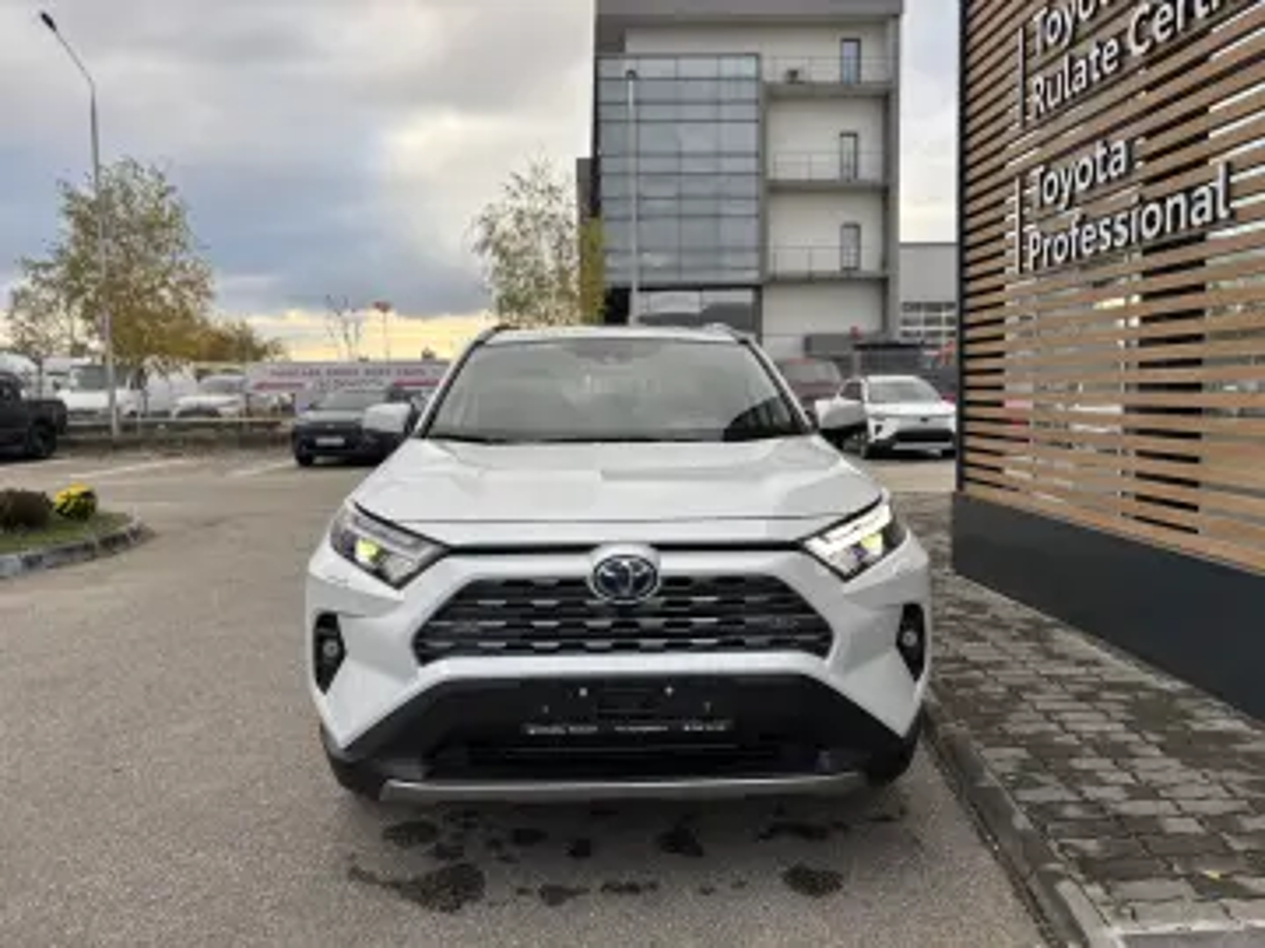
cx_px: 632
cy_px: 474
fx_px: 950
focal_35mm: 26
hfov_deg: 67.3
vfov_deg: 53.1
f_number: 1.6
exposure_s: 1/304
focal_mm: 5.96
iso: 50
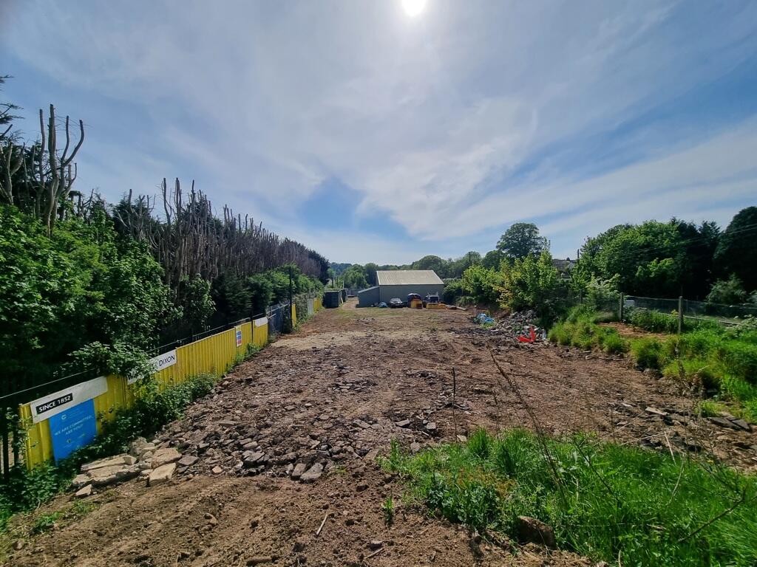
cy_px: 284
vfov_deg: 89.9
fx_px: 284
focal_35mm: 13
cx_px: 378
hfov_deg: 106.2
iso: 50
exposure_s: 1/5072
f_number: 2.2
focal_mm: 2.2
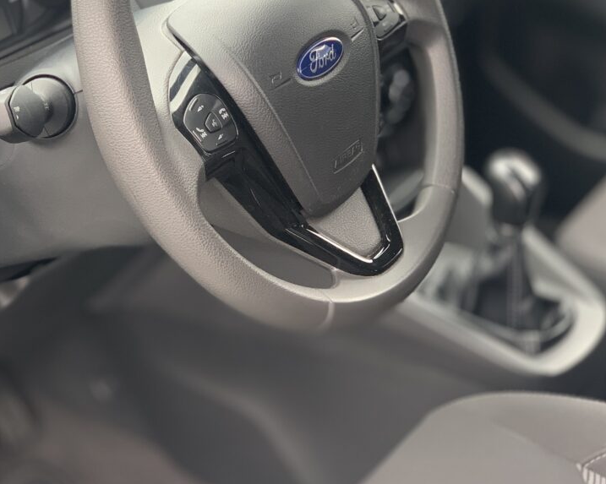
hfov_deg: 22.4
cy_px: 163
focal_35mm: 85
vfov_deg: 18.0
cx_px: 235
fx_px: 1524
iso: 80
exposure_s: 1/122
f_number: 2.4
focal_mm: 6
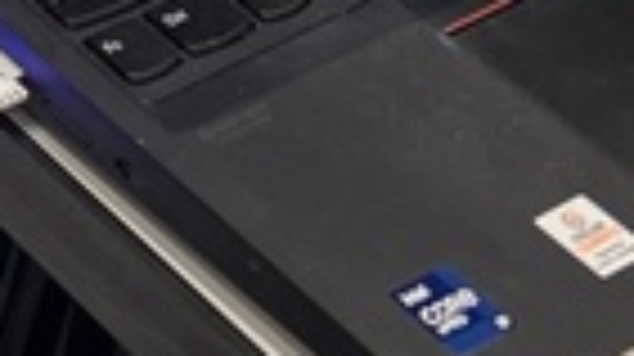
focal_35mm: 154
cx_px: -814
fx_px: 2586
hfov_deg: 11.8
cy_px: -349
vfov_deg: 7.5
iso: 100
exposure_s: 1/60
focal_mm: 5.7
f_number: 1.5
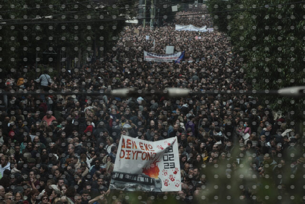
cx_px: 152
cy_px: 102
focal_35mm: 168
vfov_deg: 8.2
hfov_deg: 12.2
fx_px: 1424
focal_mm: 168
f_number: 11
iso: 400
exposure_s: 1/200
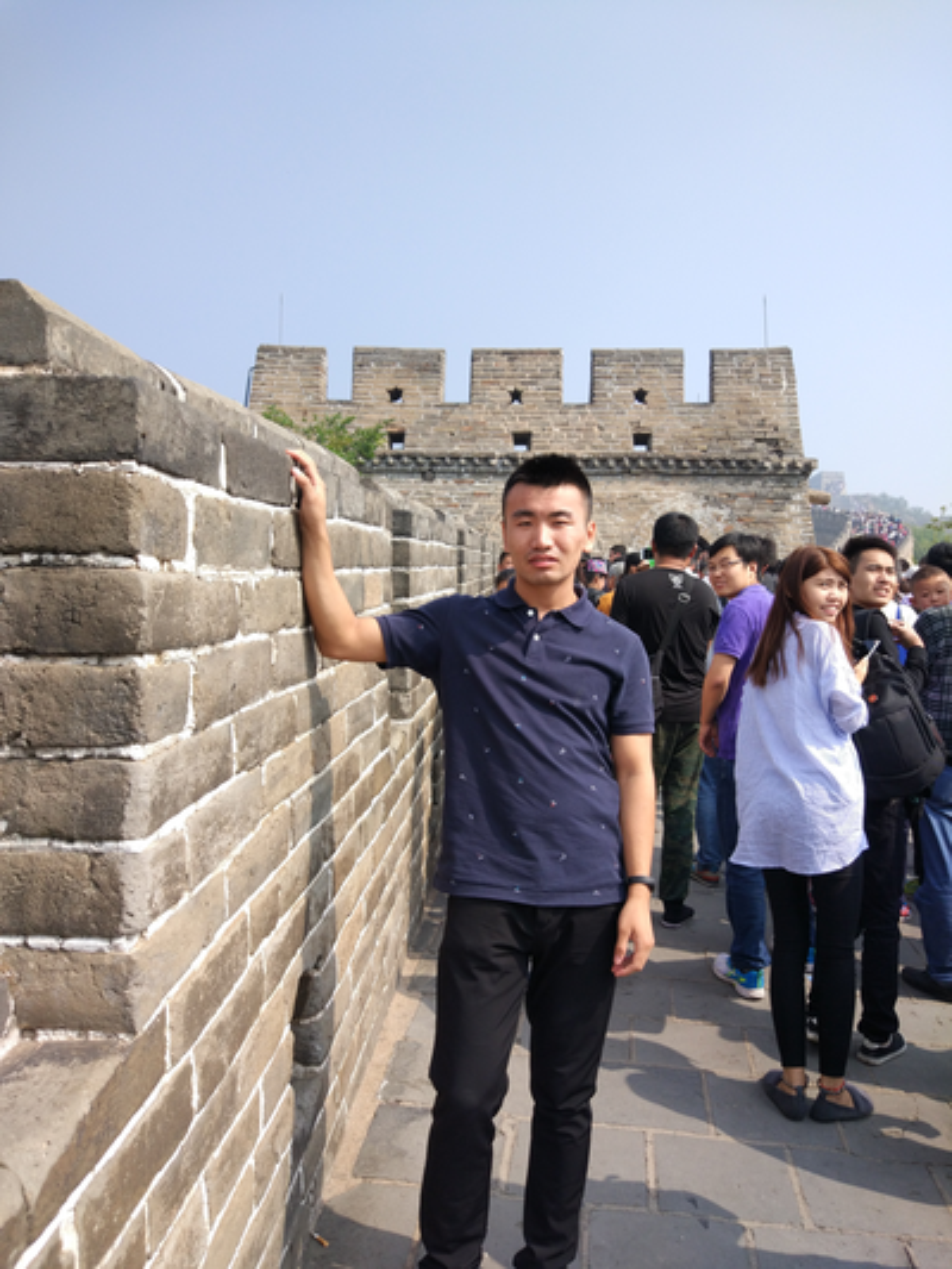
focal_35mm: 28
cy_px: 634
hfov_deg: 49.8
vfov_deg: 63.4
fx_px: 1026
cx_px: 476
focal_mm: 4.26
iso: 100
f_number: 2
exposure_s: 1/724
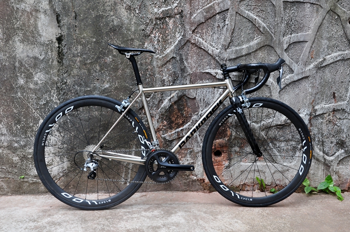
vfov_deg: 36.8
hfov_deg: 53.2
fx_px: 350
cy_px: 116
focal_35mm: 36
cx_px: 175
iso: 360
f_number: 8
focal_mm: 24
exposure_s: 1/60
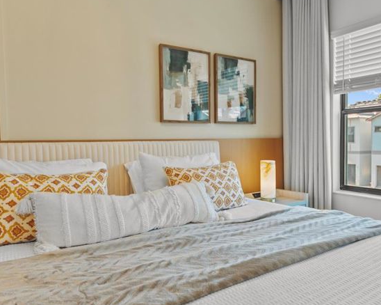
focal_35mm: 29
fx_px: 327
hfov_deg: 60.1
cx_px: 221
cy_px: 154
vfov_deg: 50.0
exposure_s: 1/2
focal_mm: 24
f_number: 8
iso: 100
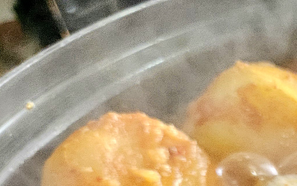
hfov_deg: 18.5
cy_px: 341
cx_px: 487
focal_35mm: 95
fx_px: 769
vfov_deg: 12.5
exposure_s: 1/120
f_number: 1.8
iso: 1000
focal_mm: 5.4
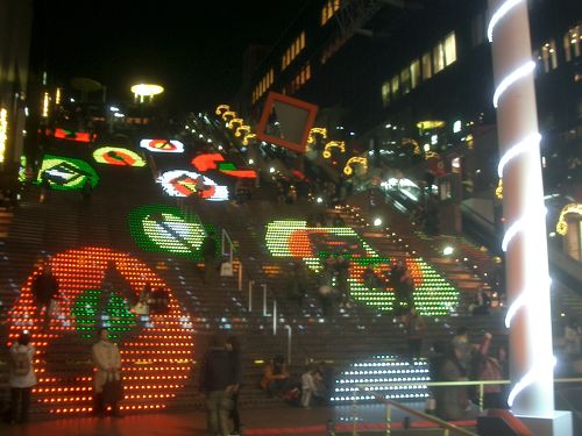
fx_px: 588
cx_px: 291
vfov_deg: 40.7
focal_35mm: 35
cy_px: 218
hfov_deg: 52.6
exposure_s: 1/1.25
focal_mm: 5.8
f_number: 2.6
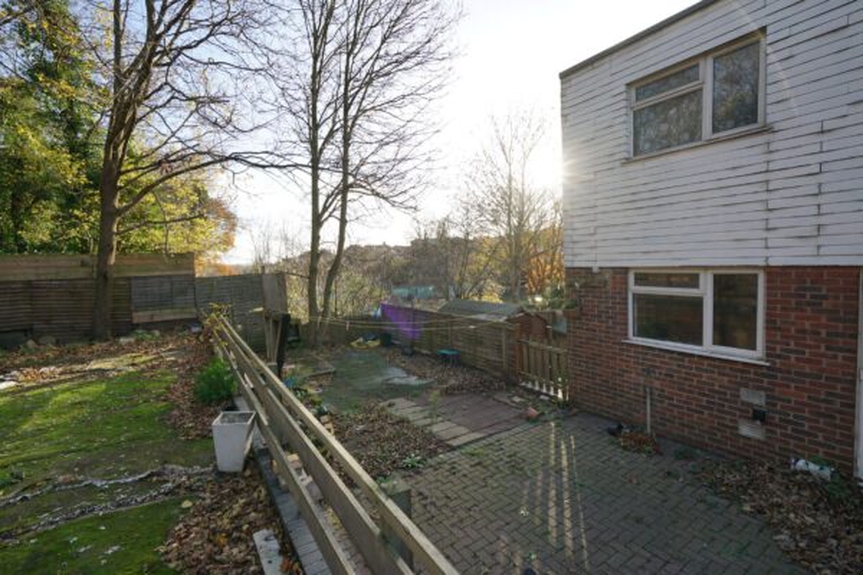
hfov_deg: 96.7
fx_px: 384
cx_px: 432
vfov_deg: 73.7
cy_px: 288
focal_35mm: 16
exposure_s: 1/100
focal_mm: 16
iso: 100
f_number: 6.3
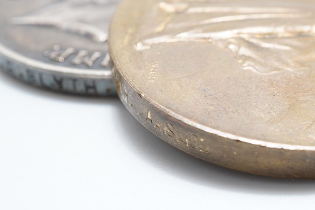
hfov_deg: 23.2
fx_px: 743
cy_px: 123
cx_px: 296
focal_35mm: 85
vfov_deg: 16.1
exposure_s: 1/100
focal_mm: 30
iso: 100
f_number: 16
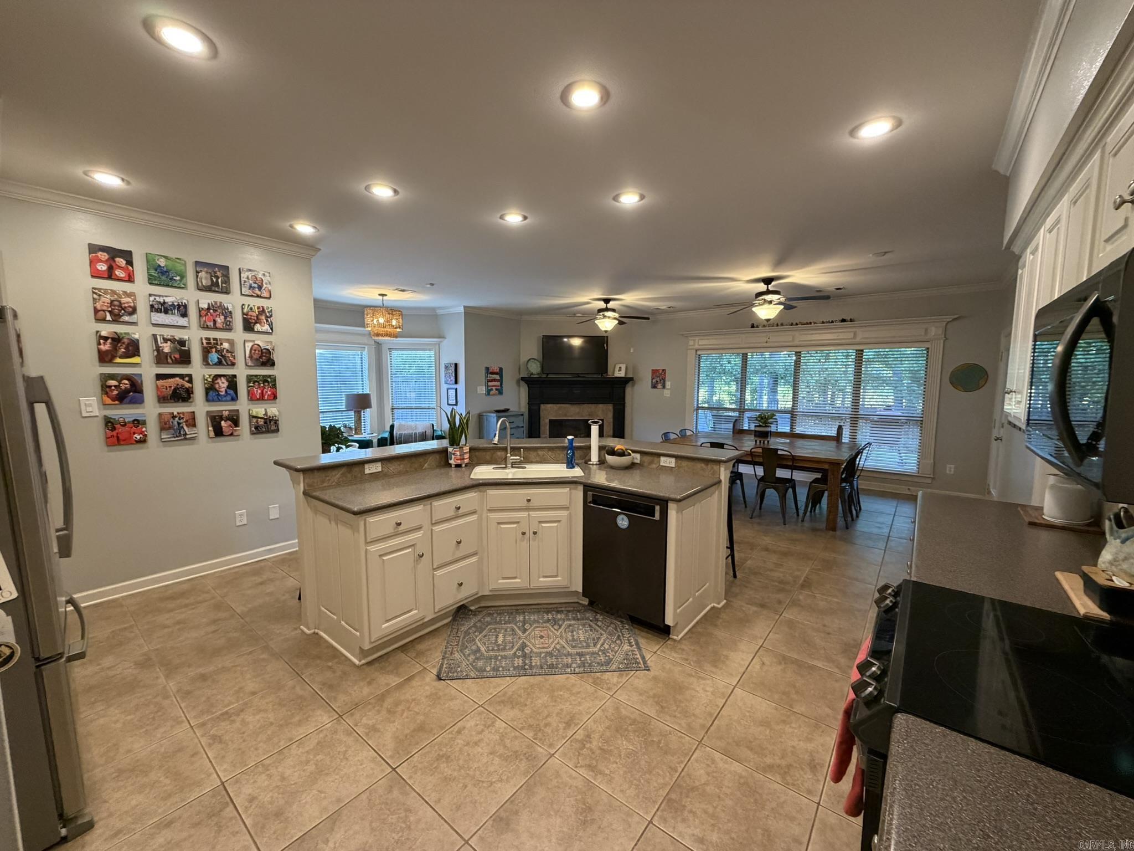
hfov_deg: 102.1
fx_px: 459
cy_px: 426
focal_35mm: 14
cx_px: 567
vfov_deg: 85.7
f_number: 2.2
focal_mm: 2.22
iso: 400
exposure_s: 1/60
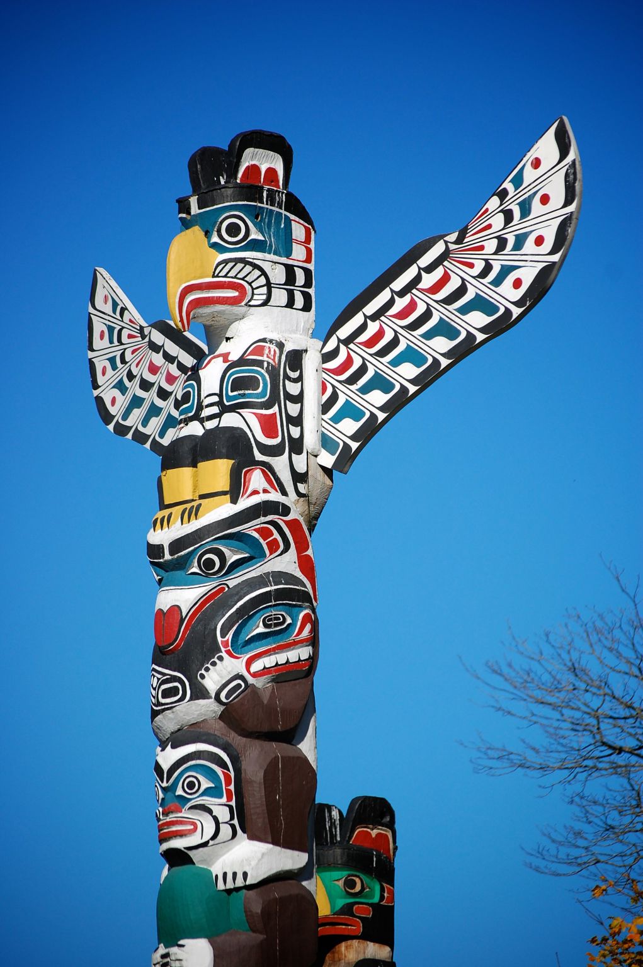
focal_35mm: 180
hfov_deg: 7.6
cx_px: 322
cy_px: 484
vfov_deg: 11.4
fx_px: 4832
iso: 200
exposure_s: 1/1600
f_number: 5
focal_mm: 120
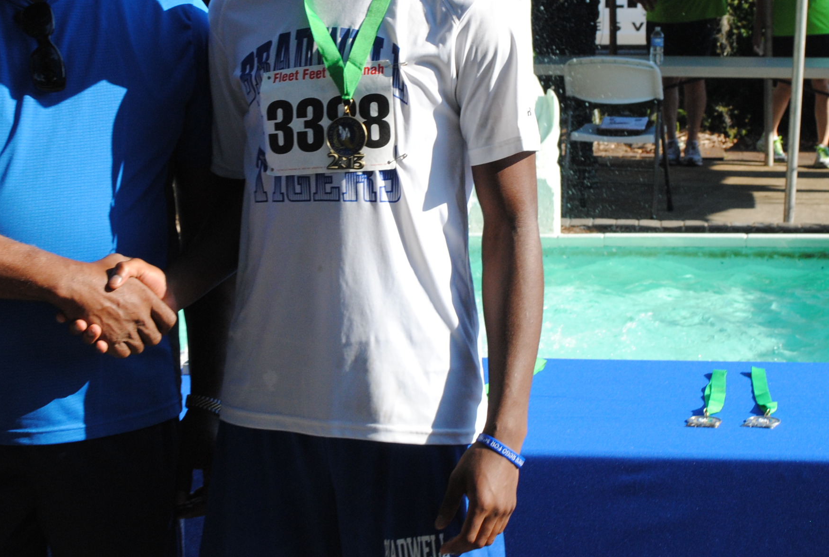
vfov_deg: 13.2
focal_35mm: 104
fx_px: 2400
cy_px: 109
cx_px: 318
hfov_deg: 19.6
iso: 400
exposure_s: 1/400
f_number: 10
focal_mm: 42
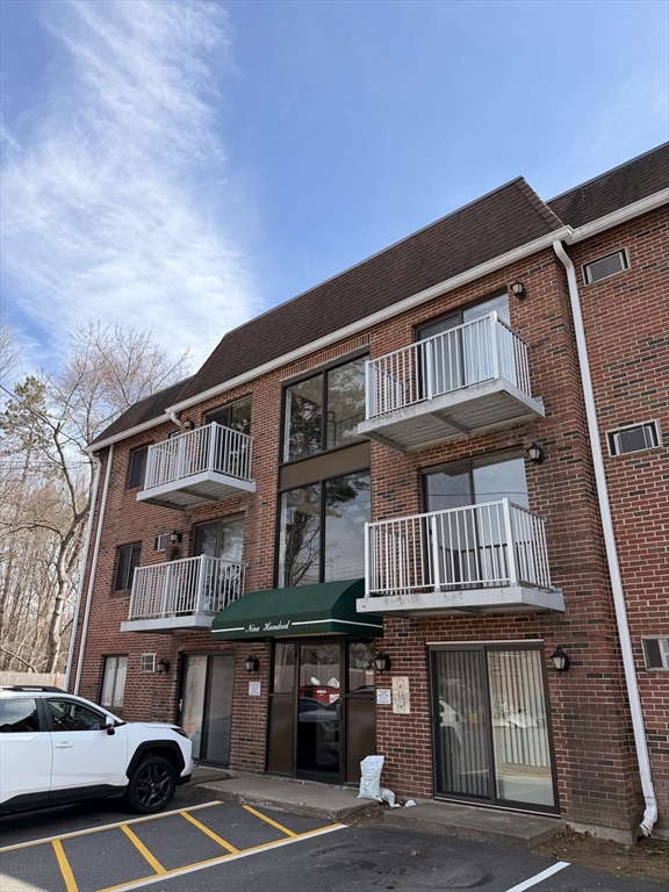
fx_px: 618
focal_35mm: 24
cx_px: 334
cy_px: 446
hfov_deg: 56.8
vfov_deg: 71.6
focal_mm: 6.76
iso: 80
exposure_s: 1/2907
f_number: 1.78
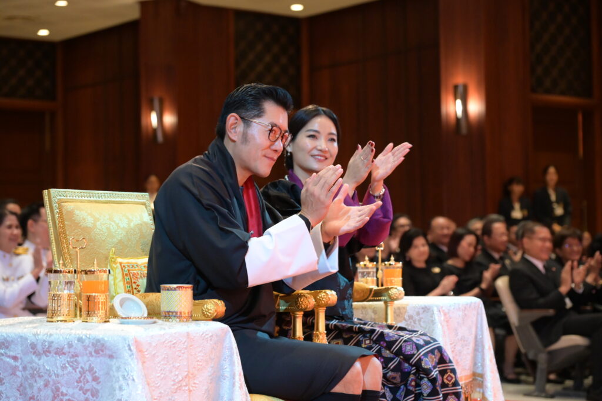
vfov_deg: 17.5
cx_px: 301
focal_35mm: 78
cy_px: 200
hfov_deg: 26.0
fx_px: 1304
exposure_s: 1/200
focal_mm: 78
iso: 6400
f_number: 4
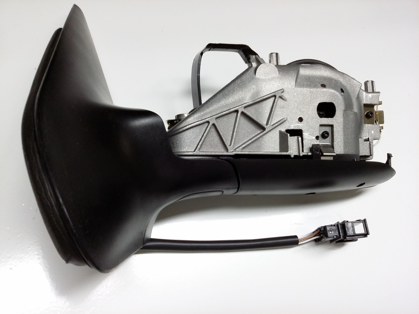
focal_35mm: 32
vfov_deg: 44.2
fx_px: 387
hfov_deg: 56.8
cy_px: 157
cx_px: 210
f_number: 2.4
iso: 125
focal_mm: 3.4
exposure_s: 1/30
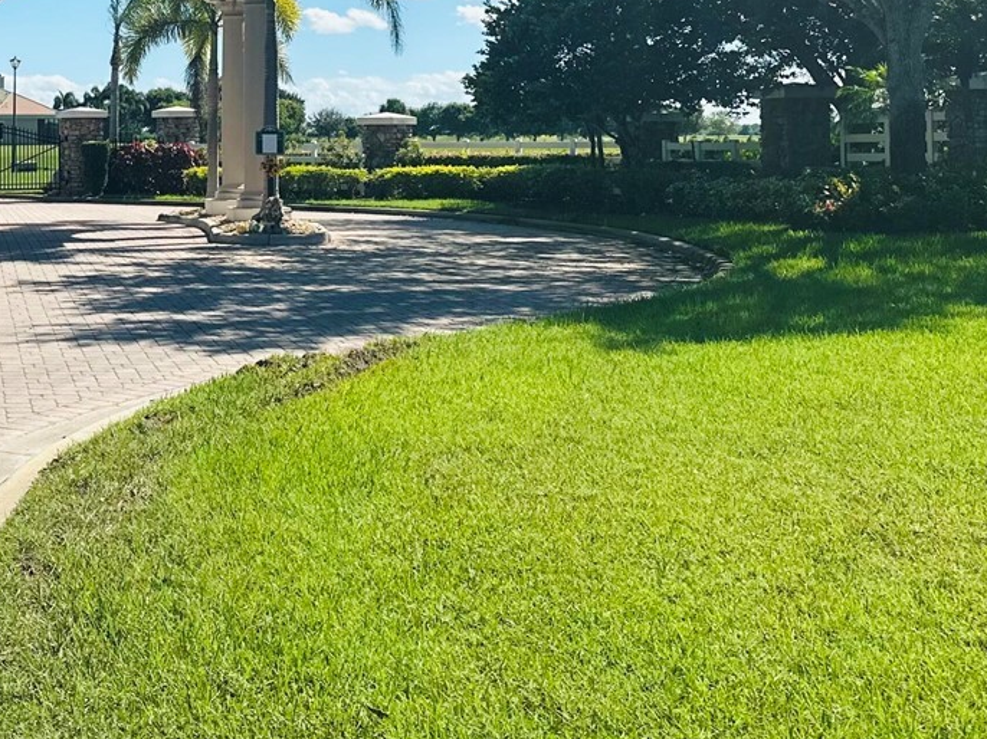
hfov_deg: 33.0
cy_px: 42
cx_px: 144
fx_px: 1596
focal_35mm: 56
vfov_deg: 25.1
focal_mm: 6.86
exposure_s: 1/5000
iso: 80
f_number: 1.78
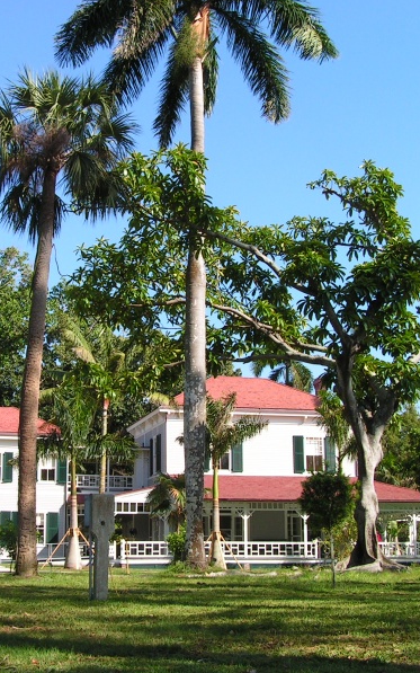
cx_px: 171
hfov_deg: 23.9
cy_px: 336
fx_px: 989
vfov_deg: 37.5
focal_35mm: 54
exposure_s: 1/250
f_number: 5.6
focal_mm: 6.3
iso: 50
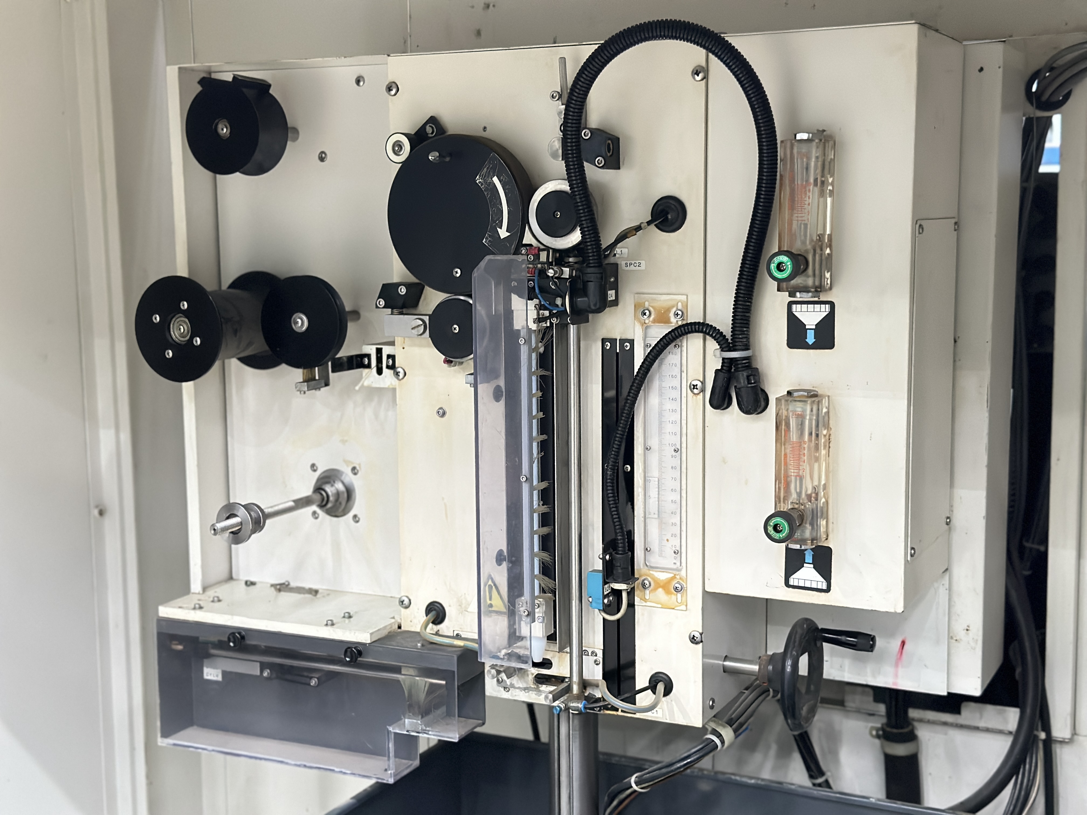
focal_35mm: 48
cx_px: 544
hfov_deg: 39.7
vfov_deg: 30.3
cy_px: 408
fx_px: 1507
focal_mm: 6.86
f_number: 1.78
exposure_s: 1/33
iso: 500
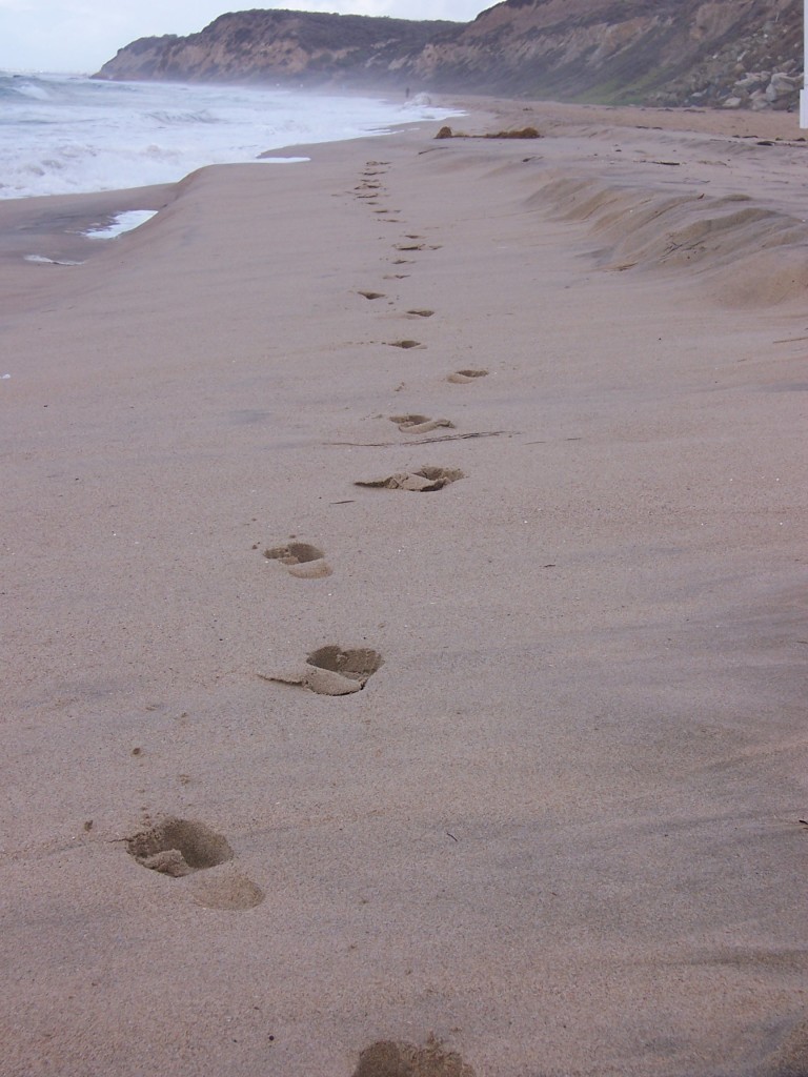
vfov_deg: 26.7
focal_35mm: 73
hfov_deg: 20.2
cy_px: 538
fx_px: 2272
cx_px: 404
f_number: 4.8
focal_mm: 12.1
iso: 80
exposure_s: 1/250
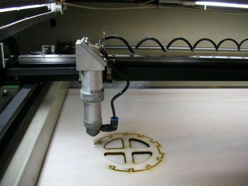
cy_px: 93
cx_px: 124
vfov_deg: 38.7
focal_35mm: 37
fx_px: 265
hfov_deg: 50.1
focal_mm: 5.6
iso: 100
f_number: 2.7
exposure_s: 1/33.5
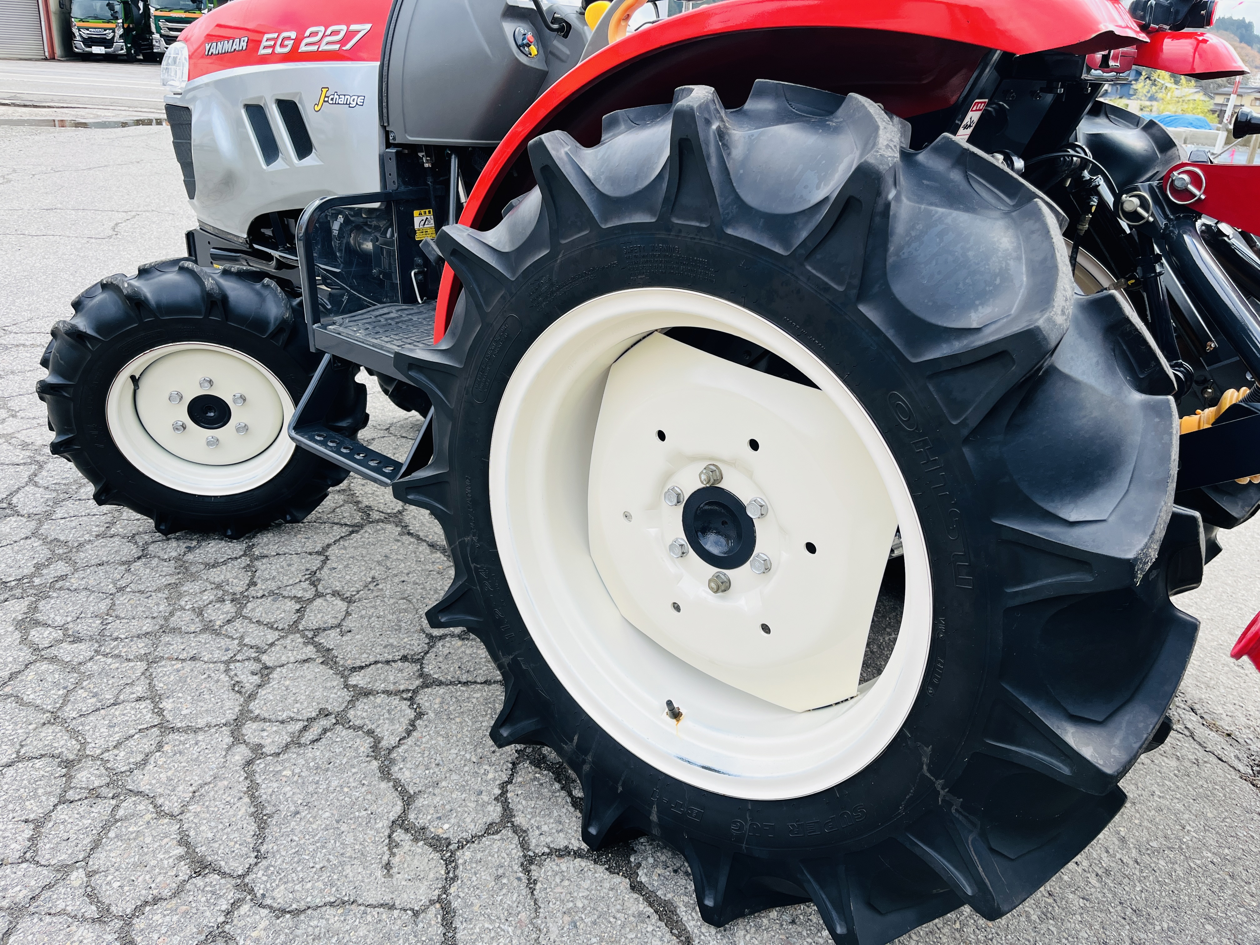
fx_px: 946
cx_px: 630
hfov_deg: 67.3
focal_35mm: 26
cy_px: 472
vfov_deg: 53.1
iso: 50
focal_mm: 5.1
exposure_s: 1/1238
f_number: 1.6
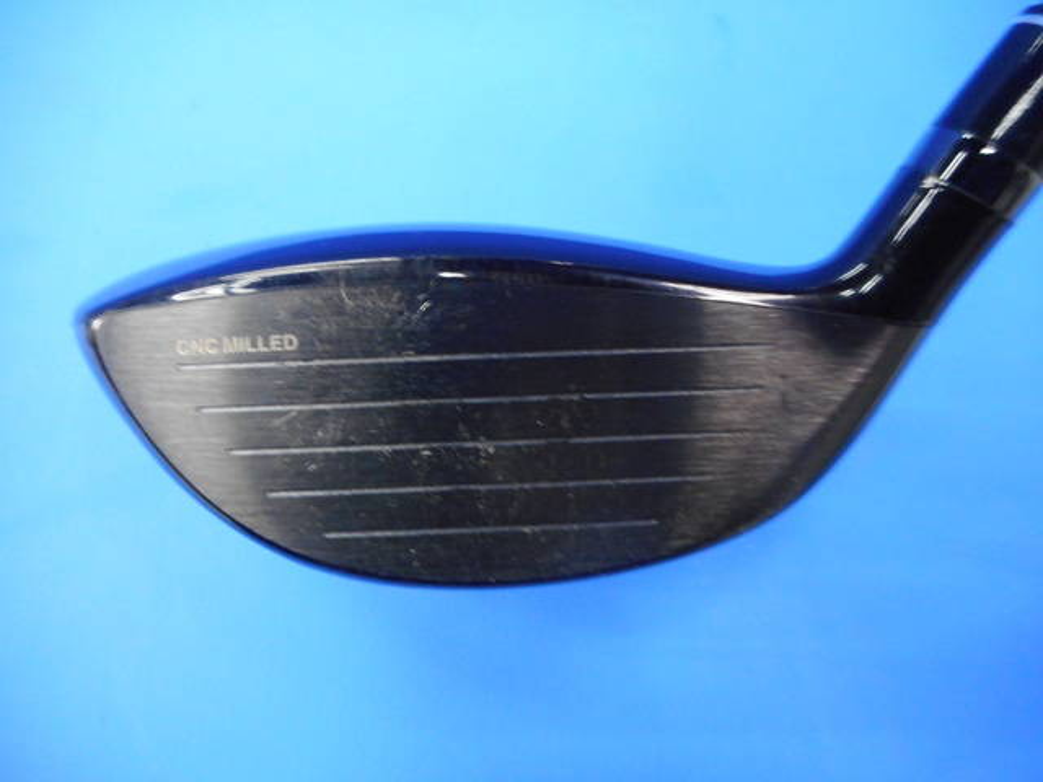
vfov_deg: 54.9
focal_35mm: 25
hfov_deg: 69.4
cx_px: 522
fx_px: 753
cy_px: 391
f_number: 3.7
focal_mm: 4.5
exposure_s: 1/30
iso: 400
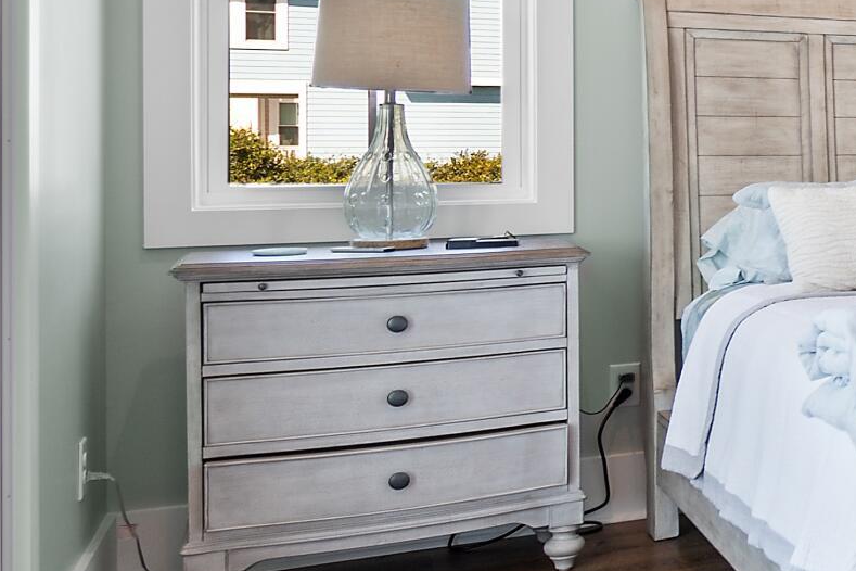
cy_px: 155
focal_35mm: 57
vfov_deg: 23.6
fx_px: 1355
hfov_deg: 24.0
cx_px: 1405
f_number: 4.5
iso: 100
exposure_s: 1/25
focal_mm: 10
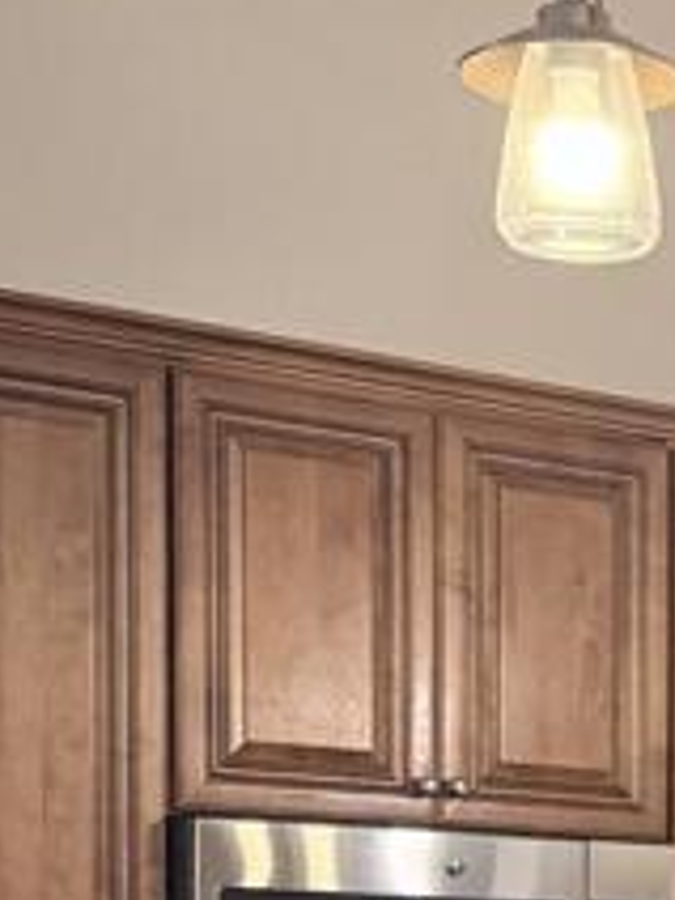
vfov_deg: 16.2
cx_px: 1006
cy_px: 1129
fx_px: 3016
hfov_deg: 12.2
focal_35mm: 116
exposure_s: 1/60
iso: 250
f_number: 1.78
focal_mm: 6.76
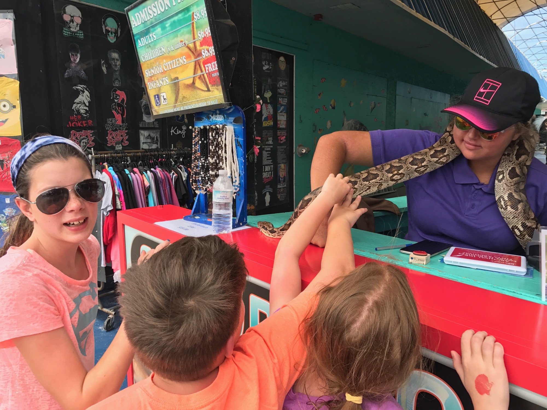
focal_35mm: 28
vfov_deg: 49.7
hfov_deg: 63.4
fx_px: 442
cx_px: 274
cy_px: 205
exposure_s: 1/660
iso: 20
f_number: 1.8
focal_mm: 3.99
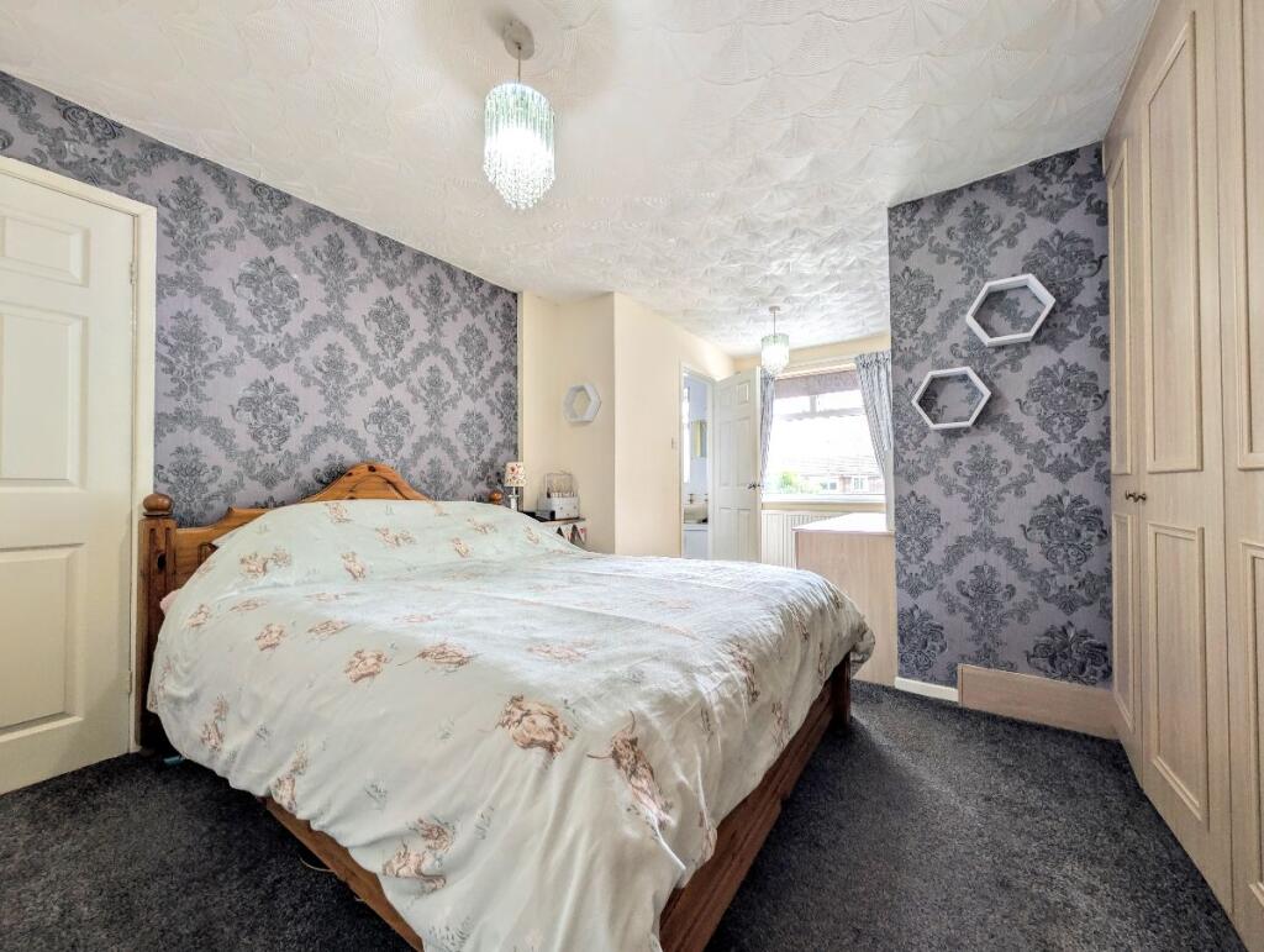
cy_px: 476
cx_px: 632
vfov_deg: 94.6
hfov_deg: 110.5
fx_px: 439
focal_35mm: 12
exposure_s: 1/76.7
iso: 75
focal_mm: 2.02
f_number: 1.7
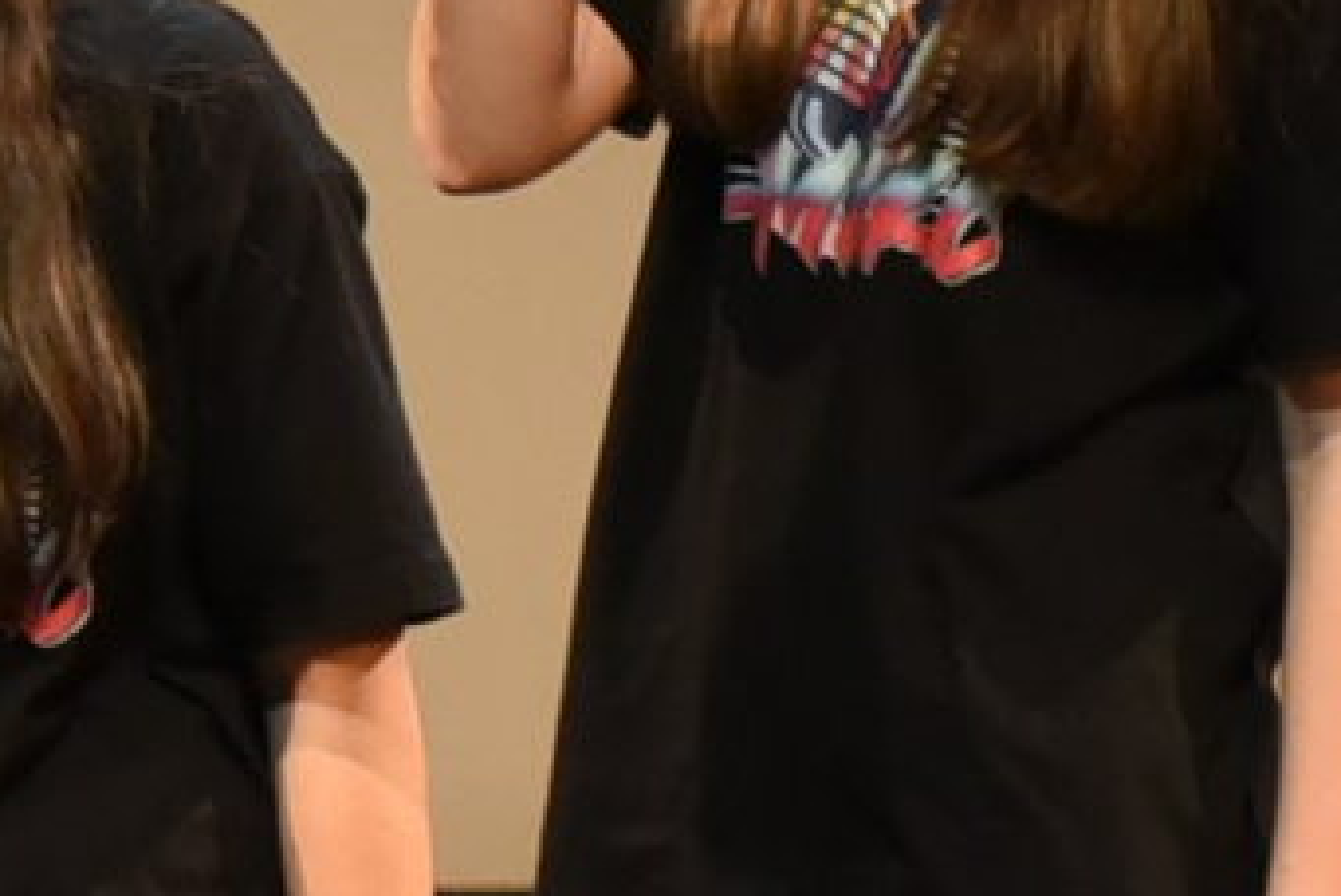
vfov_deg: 1.2
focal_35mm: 1164
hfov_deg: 1.8
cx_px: -1990
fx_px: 43395
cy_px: 297
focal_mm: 155
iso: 2500
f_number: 2.8
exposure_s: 1/320
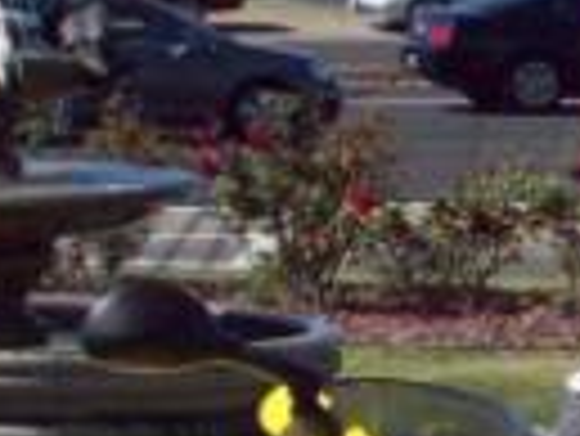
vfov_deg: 6.5
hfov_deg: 8.4
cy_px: 369
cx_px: 935
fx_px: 3857
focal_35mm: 230
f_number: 5.6
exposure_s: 1/495
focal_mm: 6.2
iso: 80
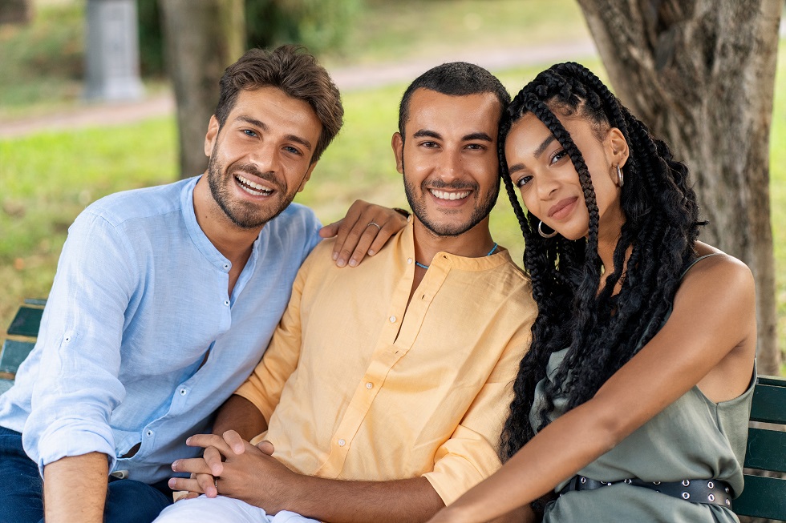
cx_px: 393
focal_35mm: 85
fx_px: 1855
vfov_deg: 16.1
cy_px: 262
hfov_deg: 23.9
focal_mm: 85
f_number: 2.5
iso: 800
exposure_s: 1/250
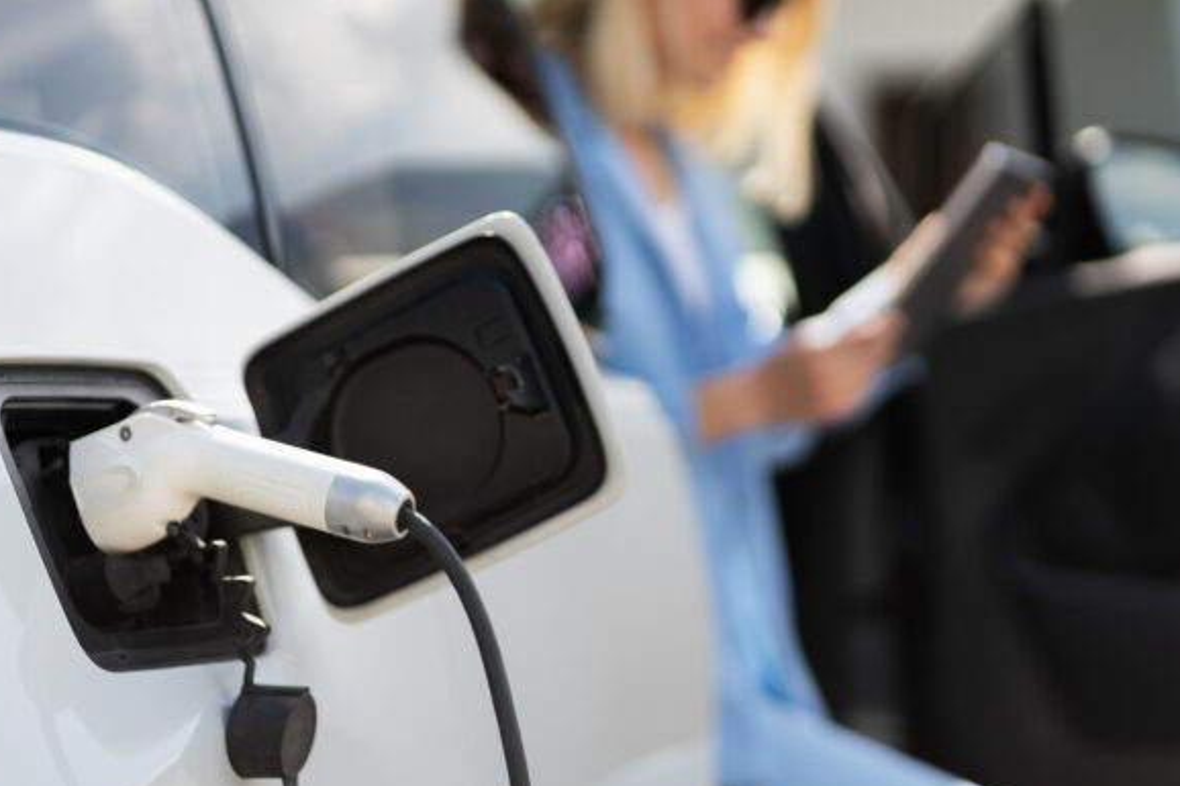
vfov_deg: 12.1
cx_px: 625
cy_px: 292
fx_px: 3703
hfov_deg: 18.1
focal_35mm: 113
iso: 100
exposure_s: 1/2500
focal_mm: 85
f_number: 1.8
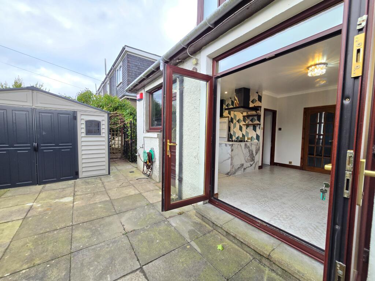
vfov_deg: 89.9
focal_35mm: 13
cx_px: 188
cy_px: 140
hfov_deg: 106.2
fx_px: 141
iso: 125
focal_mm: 2.2
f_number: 2.2
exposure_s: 1/66
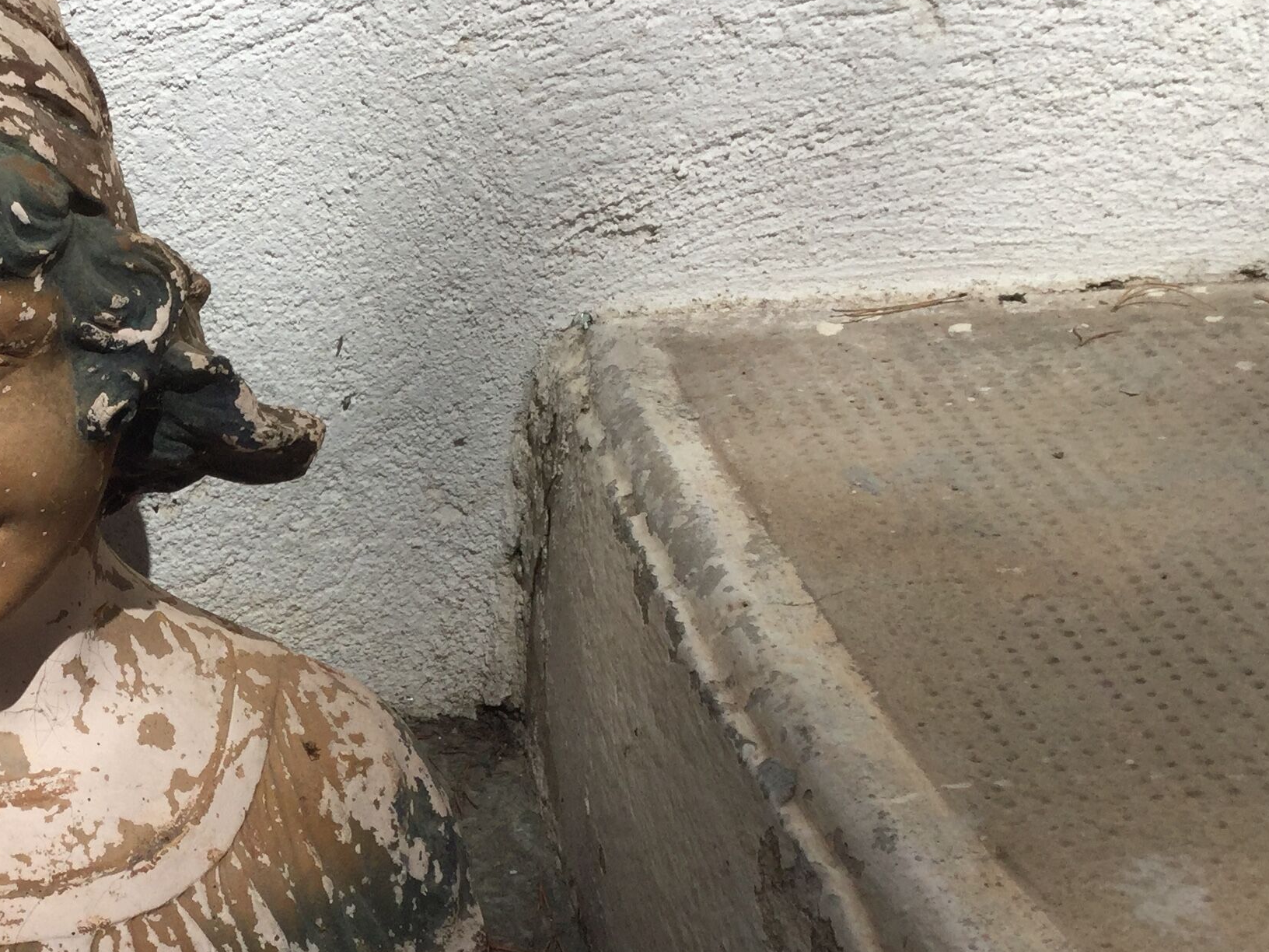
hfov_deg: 29.8
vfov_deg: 23.5
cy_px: 667
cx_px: 108
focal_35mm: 62
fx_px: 2273
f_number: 2.4
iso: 25
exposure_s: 1/2146
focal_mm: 3.3
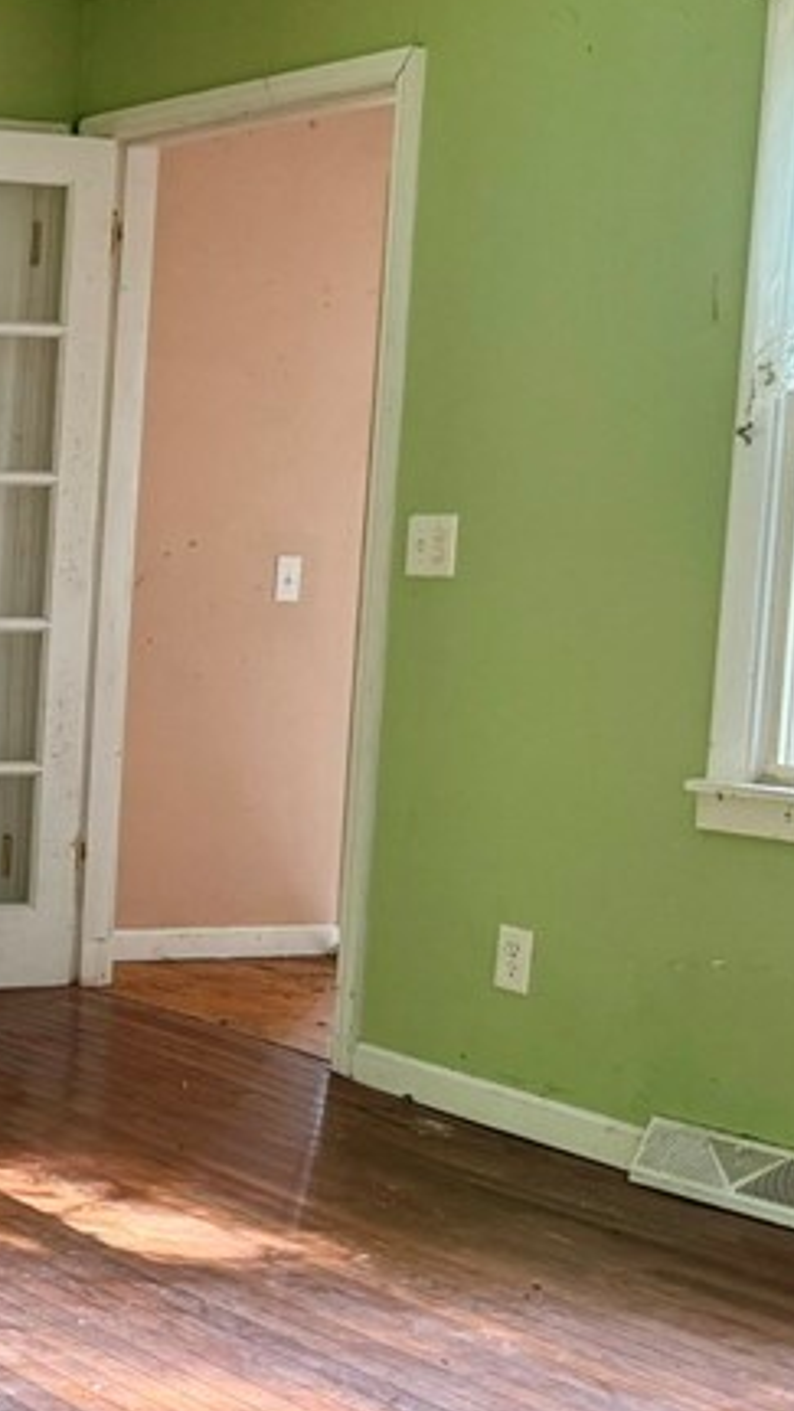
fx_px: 2321
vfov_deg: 33.8
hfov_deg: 16.6
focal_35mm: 62
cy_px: 764
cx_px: -575
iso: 320
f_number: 1.78
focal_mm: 6.76
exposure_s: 1/60
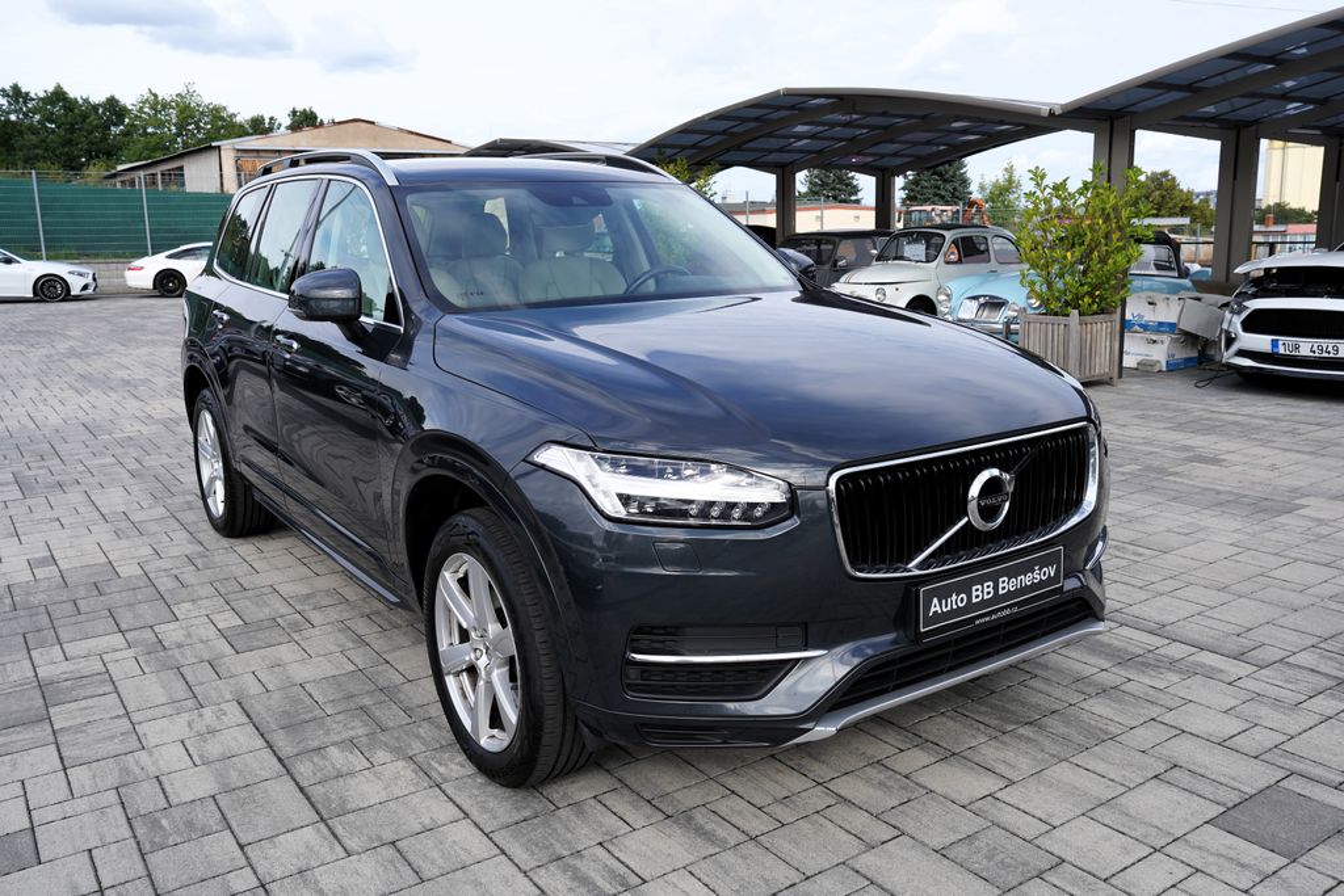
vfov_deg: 43.6
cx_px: 672
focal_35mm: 30
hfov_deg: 61.9
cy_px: 448
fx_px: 1120
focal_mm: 30
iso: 100
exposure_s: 1/200
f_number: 7.1
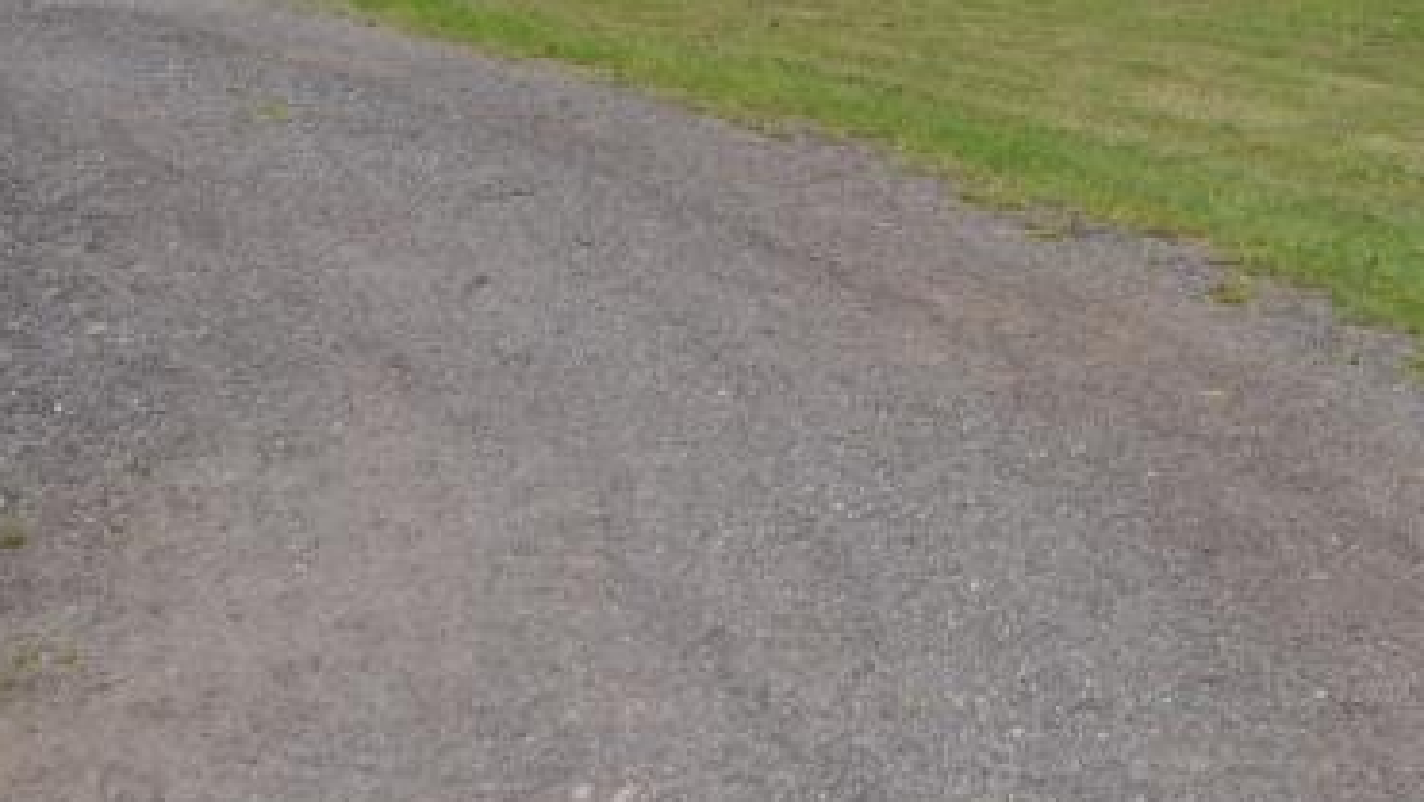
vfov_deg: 14.8
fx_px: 2946
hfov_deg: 26.5
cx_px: 1209
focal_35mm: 78
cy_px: -234
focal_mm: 18
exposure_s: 1/200
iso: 200
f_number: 5.6
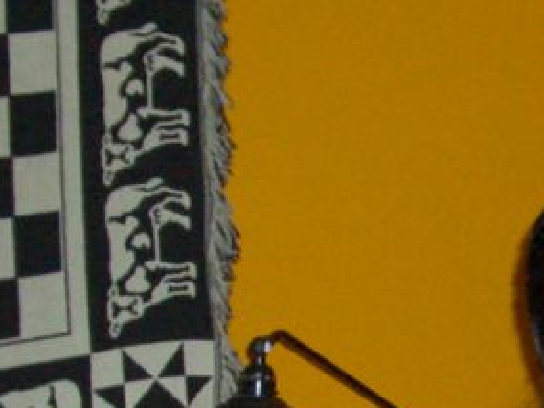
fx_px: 1980
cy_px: 488
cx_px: 780
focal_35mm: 126
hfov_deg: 14.7
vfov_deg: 11.5
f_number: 2.6
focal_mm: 5.8
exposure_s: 1/60
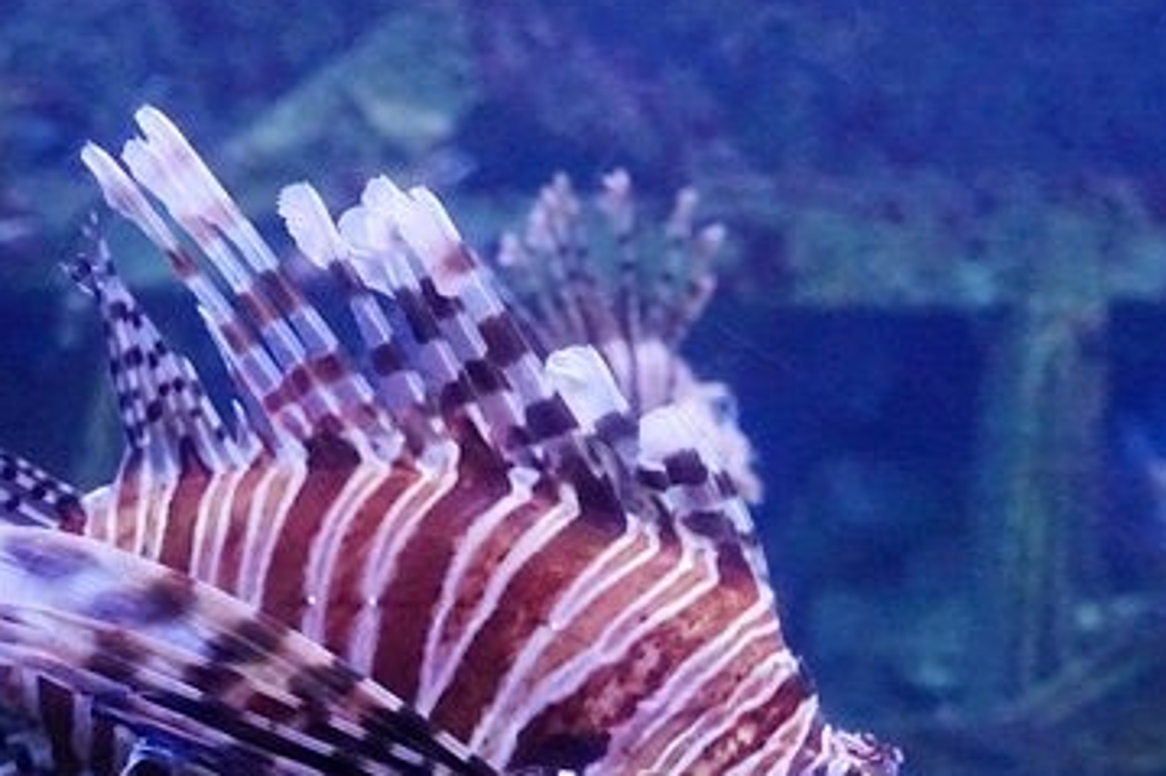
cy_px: 580
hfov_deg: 23.6
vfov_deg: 16.0
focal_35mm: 85
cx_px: 266
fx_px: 2752
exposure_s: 1/100
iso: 6400
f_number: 2.8
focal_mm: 17.06
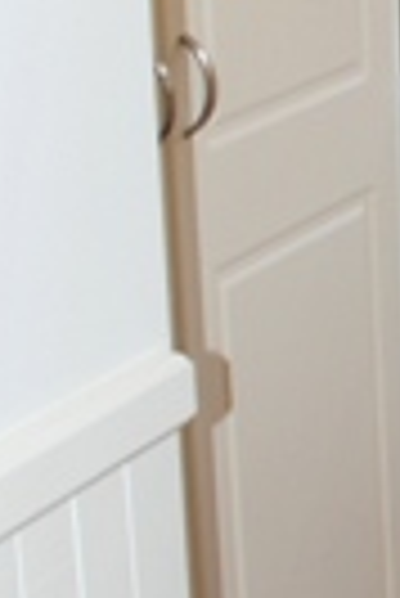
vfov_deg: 14.1
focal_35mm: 144
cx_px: 791
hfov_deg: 9.0
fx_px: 2394
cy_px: 67
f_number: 3.8
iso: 200
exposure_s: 1/60
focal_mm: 20
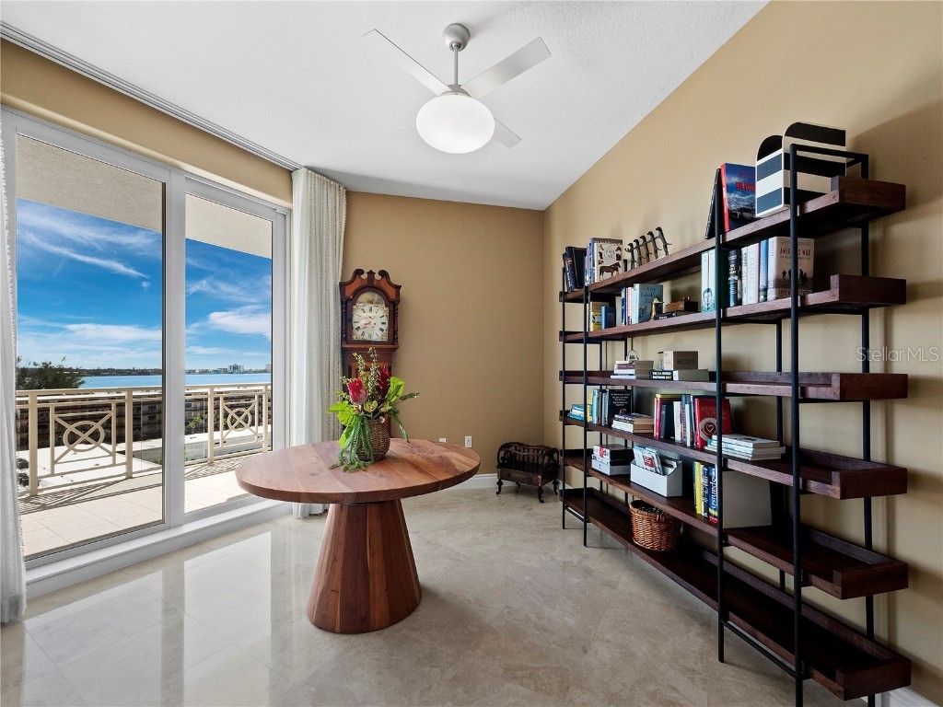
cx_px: 472
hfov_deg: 102.1
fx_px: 381
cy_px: 354
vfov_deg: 85.7
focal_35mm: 14
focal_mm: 7
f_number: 11
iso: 400
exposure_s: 1/8
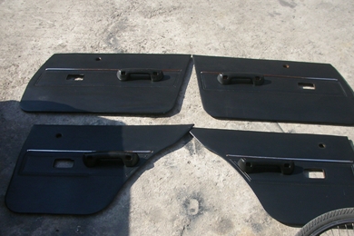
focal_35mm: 42
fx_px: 413
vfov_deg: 31.9
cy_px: 132
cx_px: 184
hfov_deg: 46.4
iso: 50
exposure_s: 1/75.4
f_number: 8.5
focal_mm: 5.8
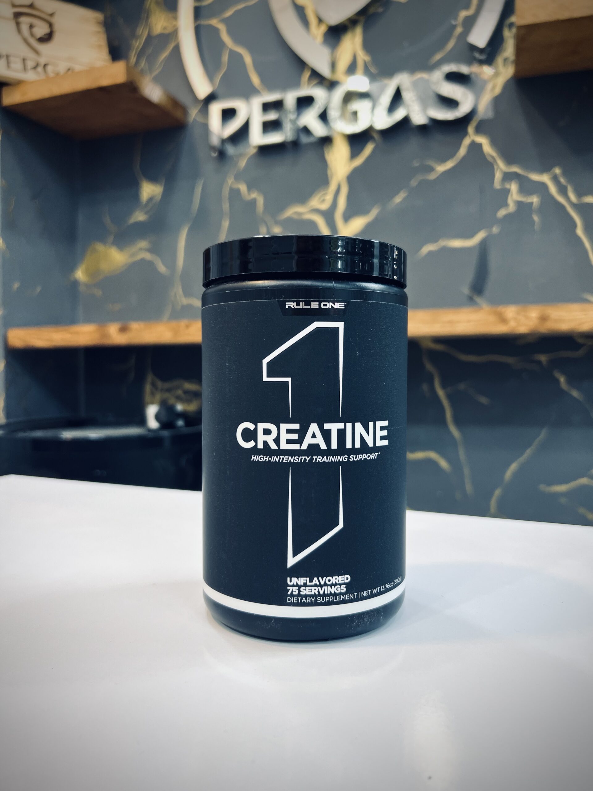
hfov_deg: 53.1
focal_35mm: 26
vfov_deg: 67.3
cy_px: 396
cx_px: 296
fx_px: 594
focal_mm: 5.7
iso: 80
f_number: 1.5
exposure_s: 1/100
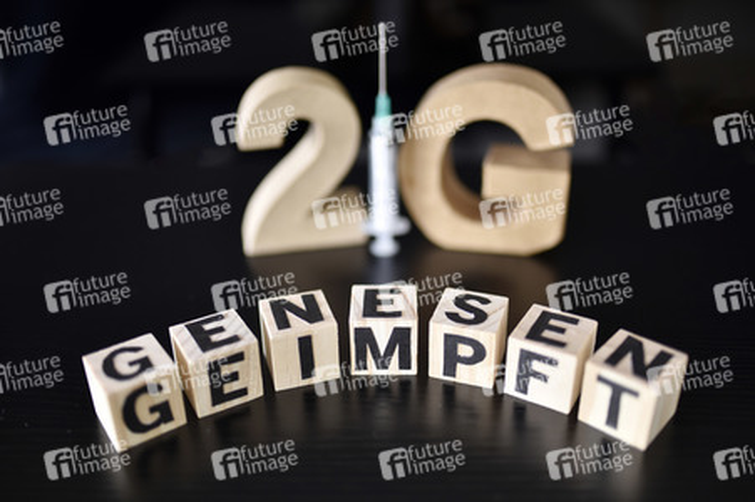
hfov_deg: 54.5
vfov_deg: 37.8
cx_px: 378
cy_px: 251
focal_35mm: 35
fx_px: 733
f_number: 1.4
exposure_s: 1/40
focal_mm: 35
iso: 100
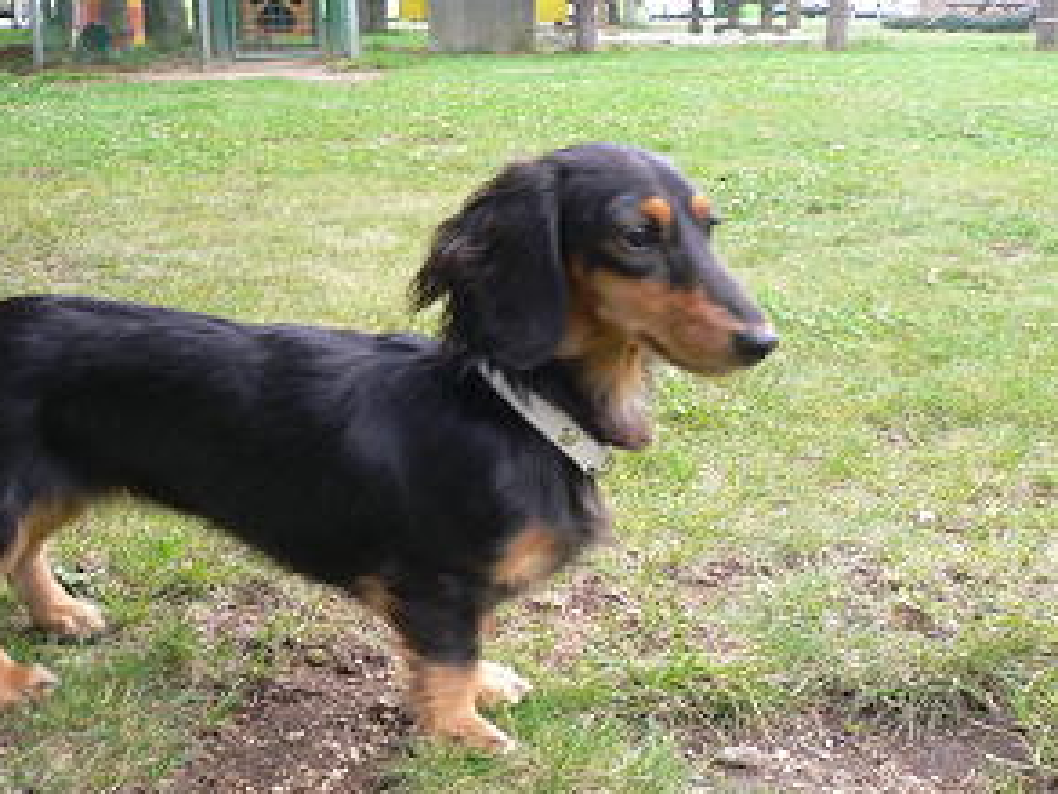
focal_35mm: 46
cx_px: 496
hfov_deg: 41.2
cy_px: 486
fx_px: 1406
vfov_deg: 31.4
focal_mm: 5.8
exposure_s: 1/80
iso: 100
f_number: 2.8
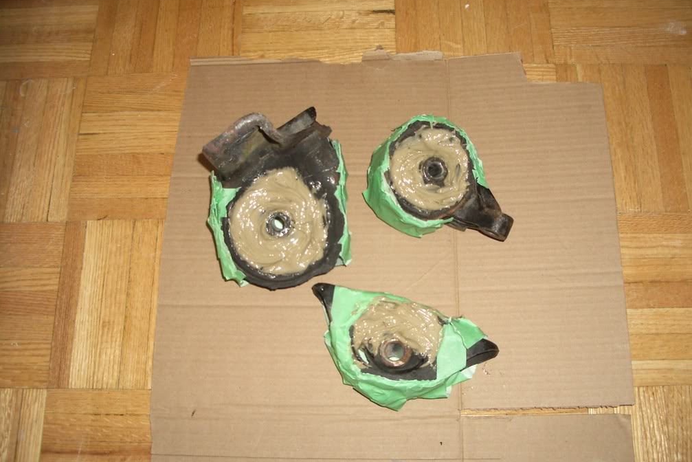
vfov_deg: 36.0
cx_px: 351
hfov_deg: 51.9
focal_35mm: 37
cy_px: 232
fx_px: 711
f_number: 2.6
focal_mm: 5.8
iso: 200
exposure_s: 1/60
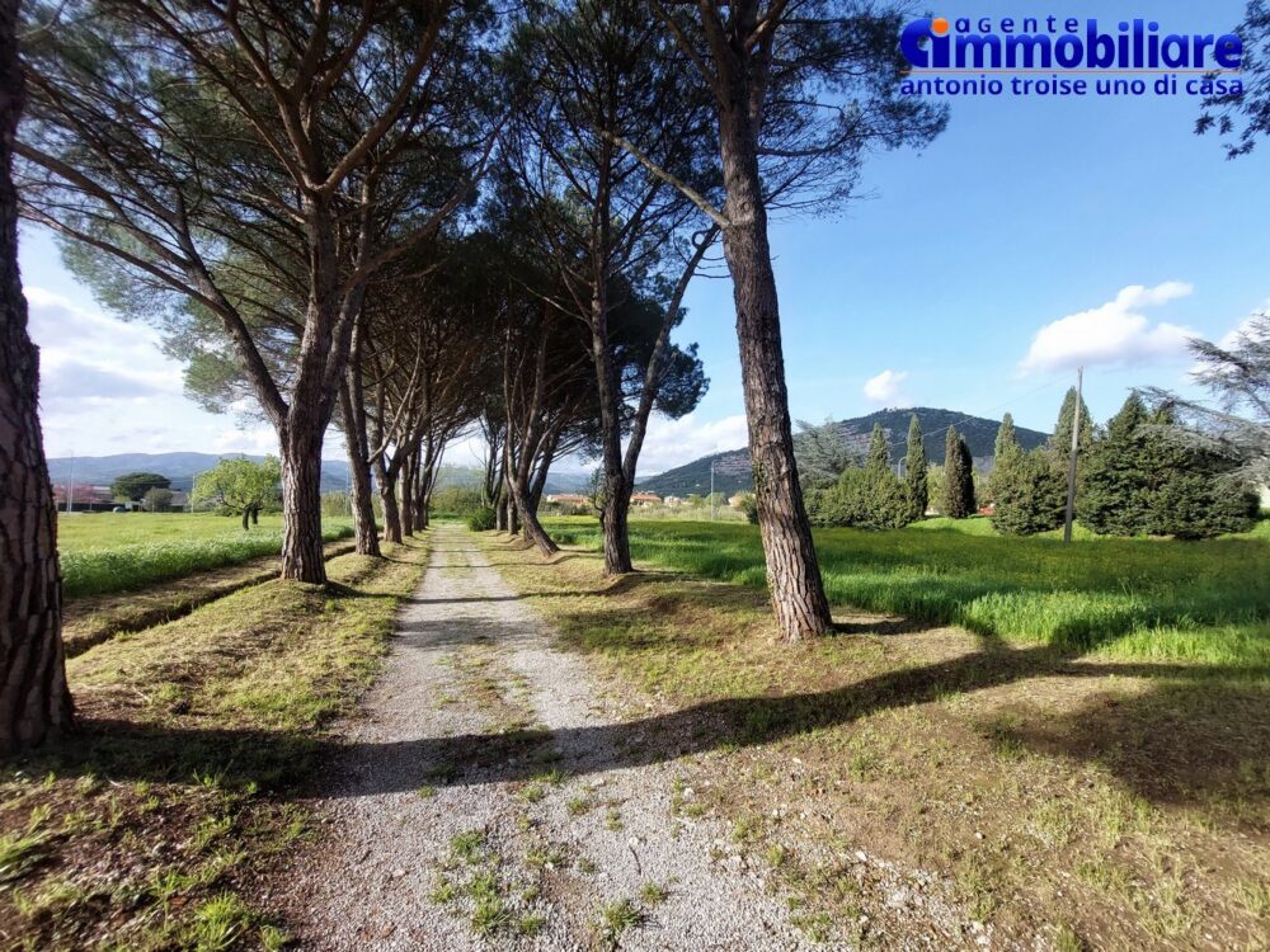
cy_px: 476
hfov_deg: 106.2
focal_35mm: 13
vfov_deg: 89.9
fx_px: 477
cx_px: 635
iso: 50
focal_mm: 1.74
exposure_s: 1/823
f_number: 2.2
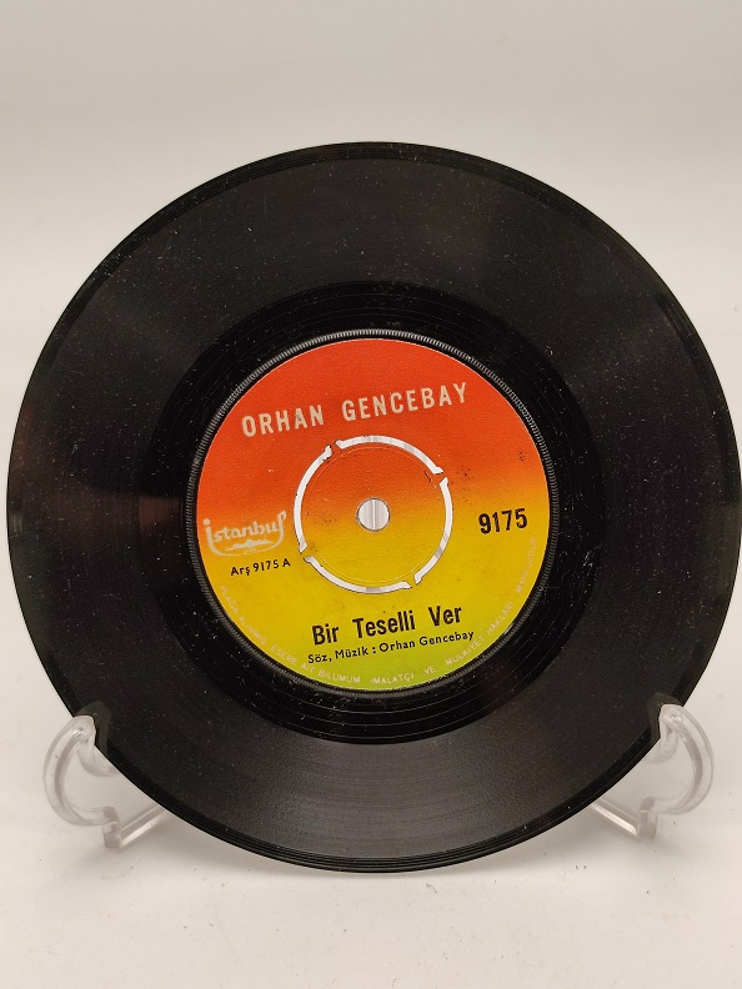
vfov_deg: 39.7
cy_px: 494
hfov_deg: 30.3
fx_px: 1372
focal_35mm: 48
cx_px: 371
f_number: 1.69
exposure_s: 1/60
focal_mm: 6.72
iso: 289
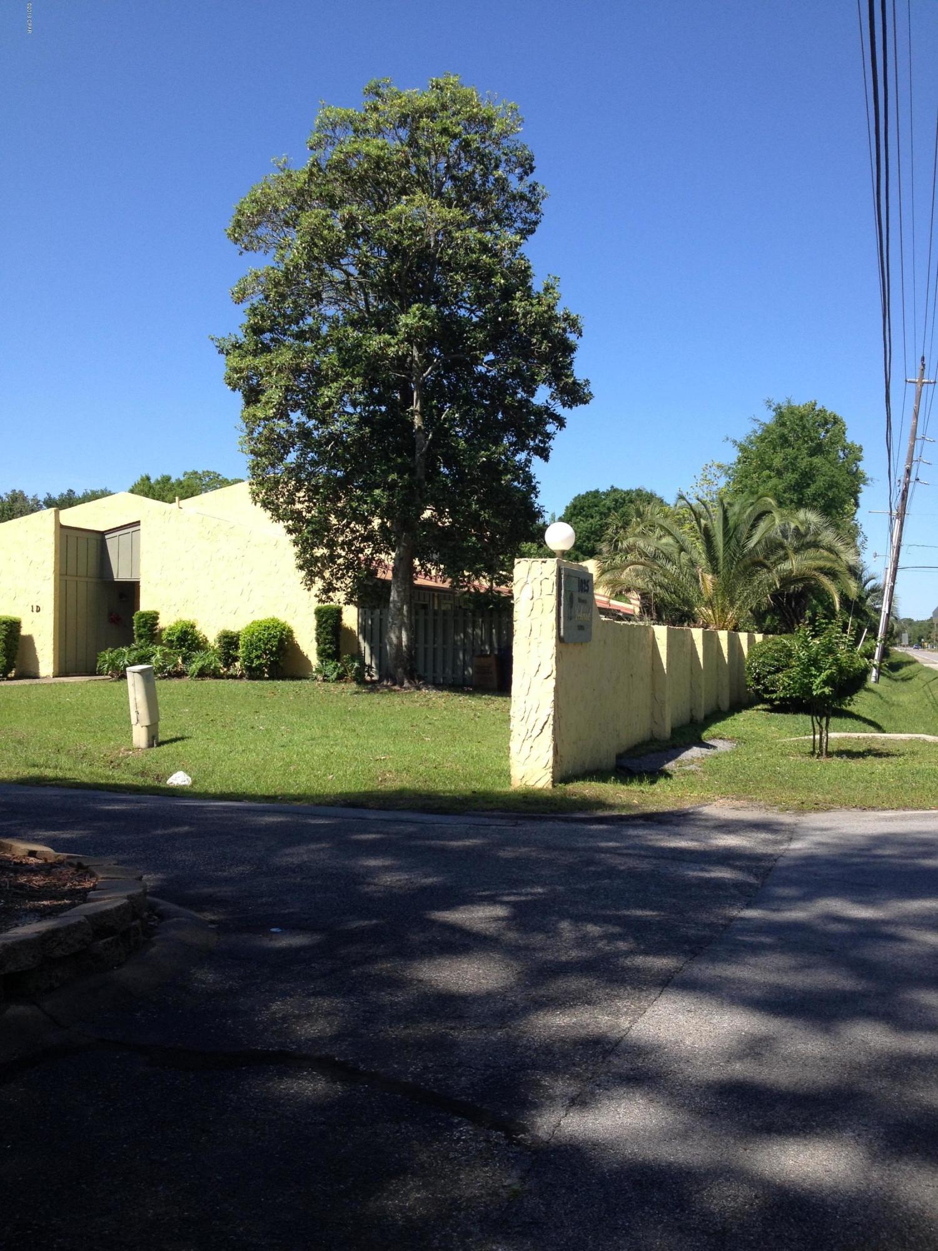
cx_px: 469
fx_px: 1265
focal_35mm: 35
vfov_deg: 52.6
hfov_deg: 40.7
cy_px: 626
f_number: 2.4
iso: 50
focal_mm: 4.28
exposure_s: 1/1062
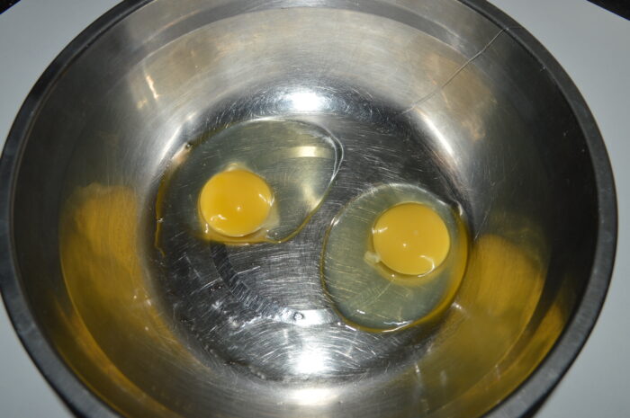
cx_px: 315
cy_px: 209
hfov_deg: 62.0
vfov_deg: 43.5
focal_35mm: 30
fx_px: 524
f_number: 8
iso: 100
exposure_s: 1/60
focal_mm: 20
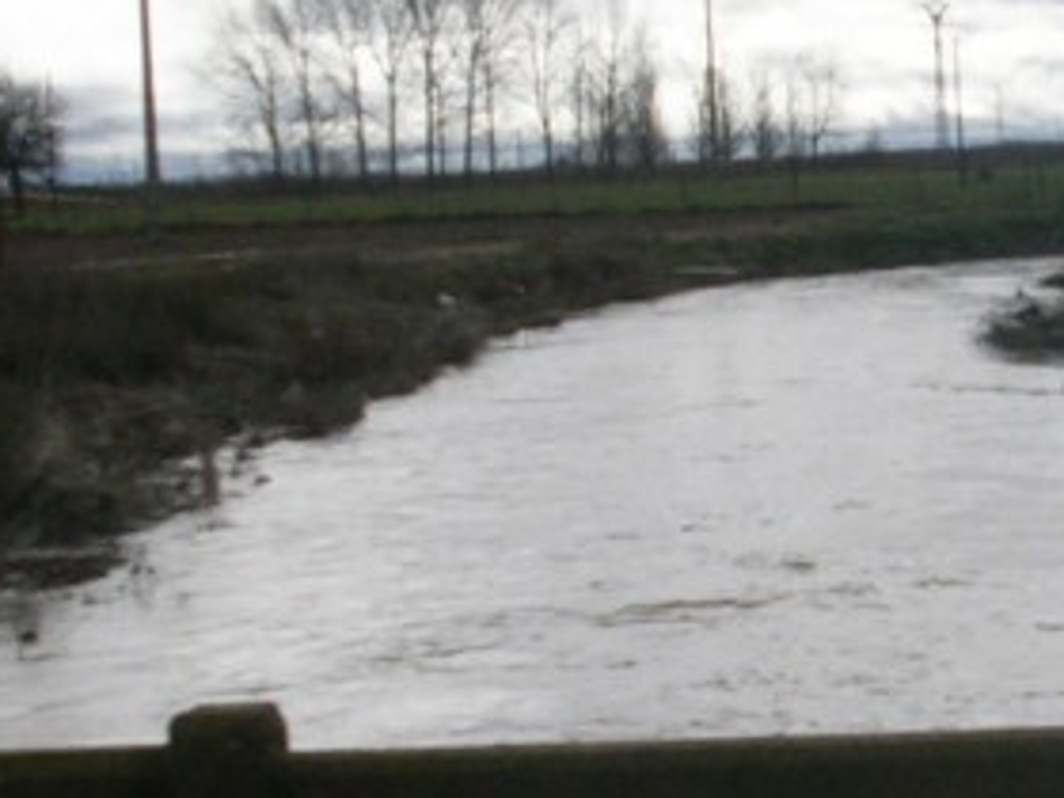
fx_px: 4272
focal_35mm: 139
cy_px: 388
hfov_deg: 14.0
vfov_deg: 10.7
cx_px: 1102
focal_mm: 5.8
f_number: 5.6
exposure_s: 1/480
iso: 50
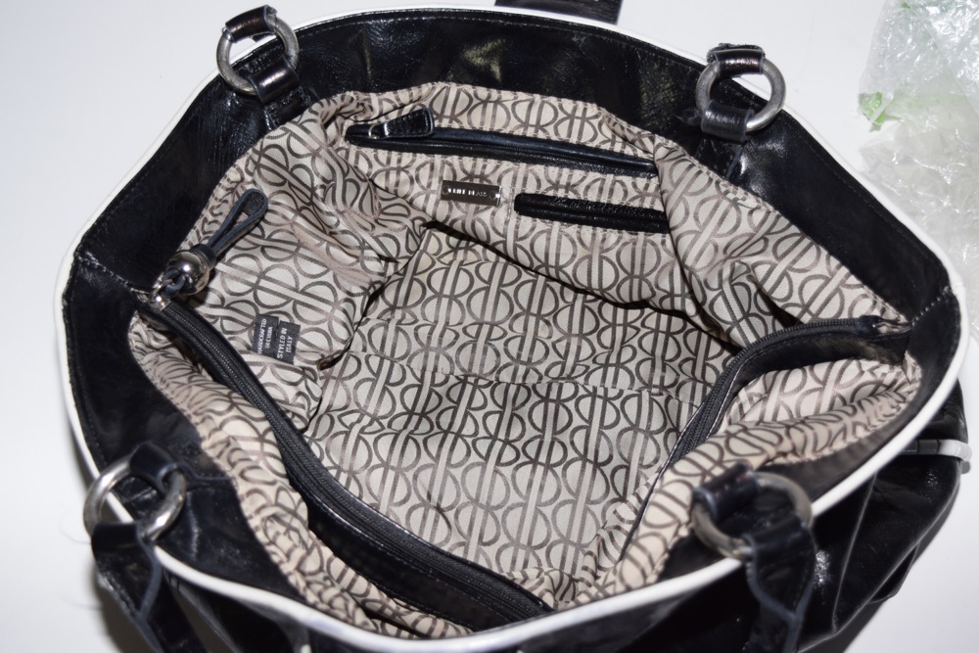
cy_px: 326
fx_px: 1387
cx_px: 490
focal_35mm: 51
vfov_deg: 26.5
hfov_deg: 38.9
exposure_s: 1/60
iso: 500
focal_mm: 34
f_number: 4.5
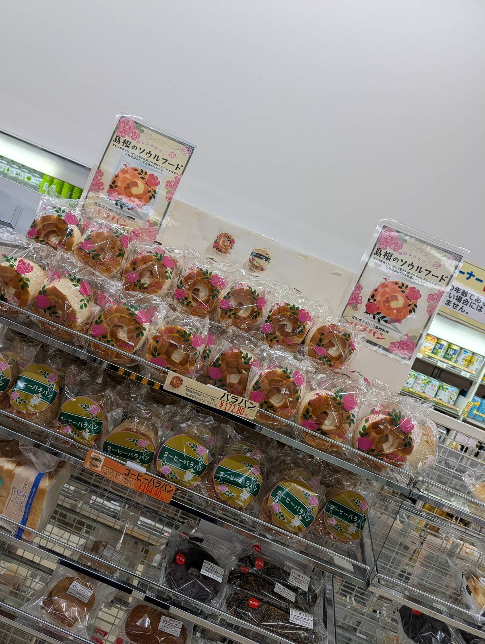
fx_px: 447
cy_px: 322
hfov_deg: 56.9
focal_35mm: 24
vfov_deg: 71.5
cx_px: 242
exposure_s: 1/391
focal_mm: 6.9
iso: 18
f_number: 1.68
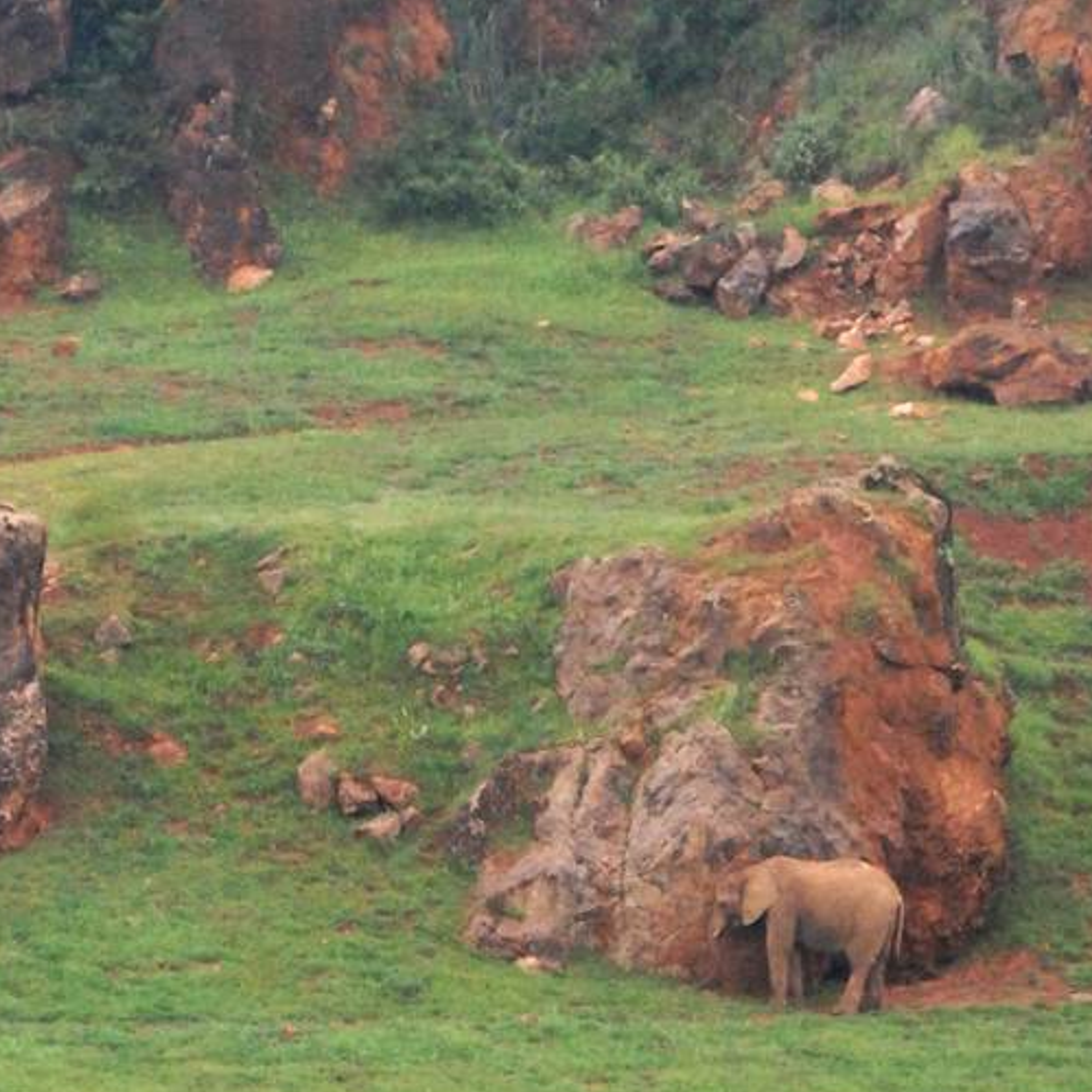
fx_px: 19714
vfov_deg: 3.2
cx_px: 65
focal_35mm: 552
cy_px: 838
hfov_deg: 3.2
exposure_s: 1/800
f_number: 7.1
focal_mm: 135
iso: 1600
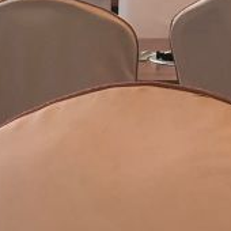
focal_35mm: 136
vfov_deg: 12.7
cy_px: 217
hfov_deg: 10.6
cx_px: -354
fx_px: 1027
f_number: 1.8
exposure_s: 1/40
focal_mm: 4
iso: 25
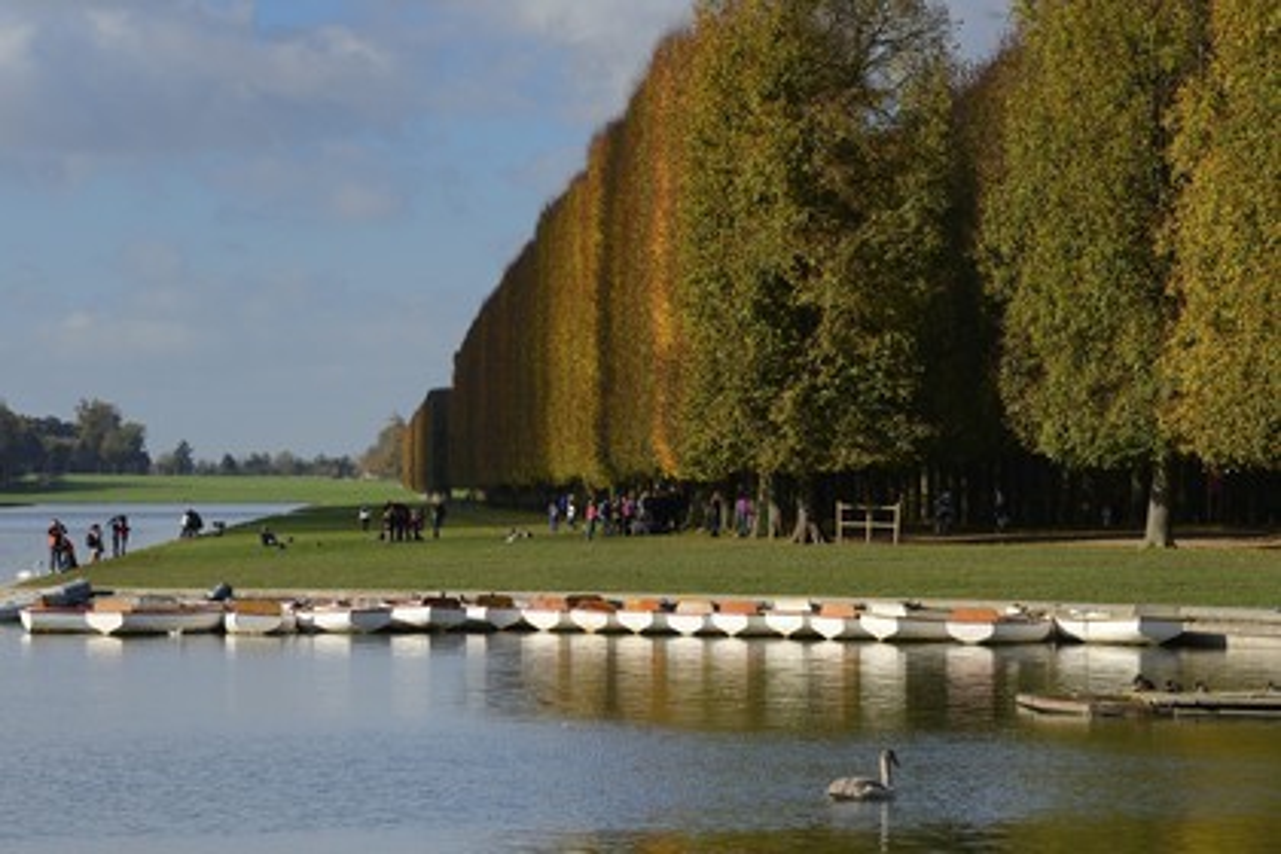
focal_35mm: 155
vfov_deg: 8.9
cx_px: 640
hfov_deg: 13.2
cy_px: 427
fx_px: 5515
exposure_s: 1/250
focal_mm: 155
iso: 200
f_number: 13
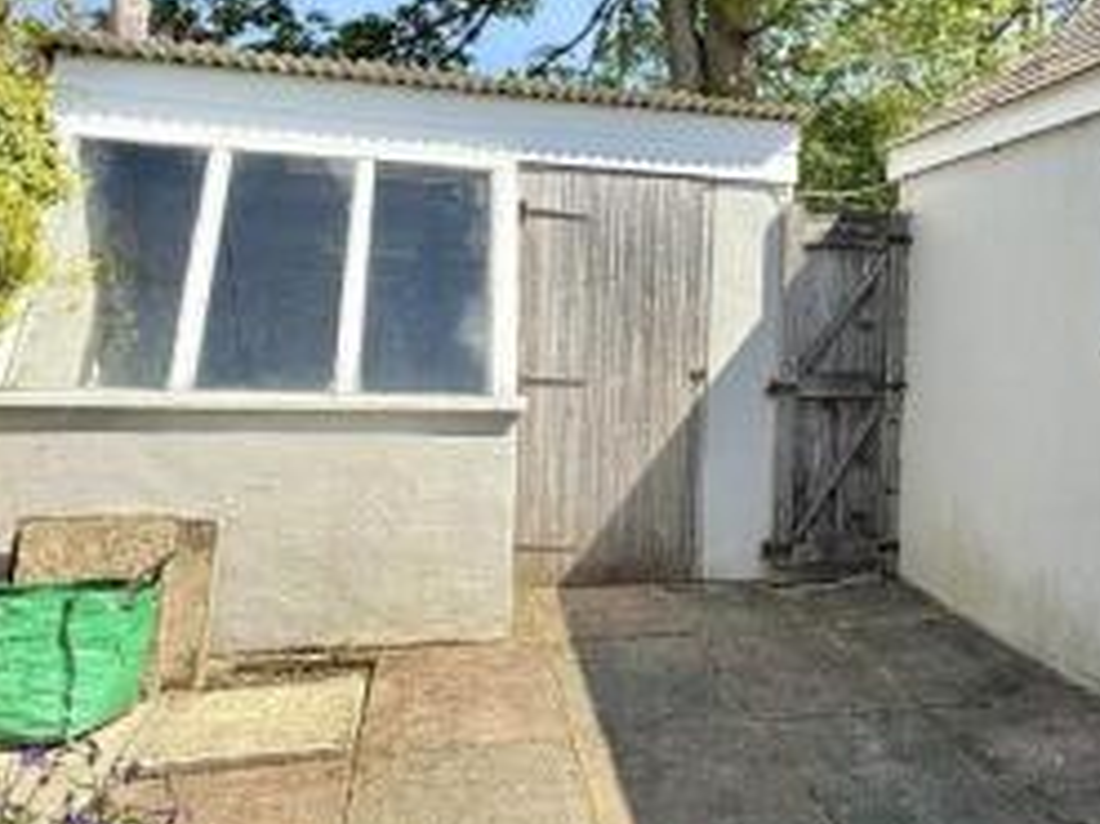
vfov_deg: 42.8
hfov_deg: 53.4
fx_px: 1048
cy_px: 363
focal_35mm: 33
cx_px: 795
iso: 50
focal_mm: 2.22
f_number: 2.2
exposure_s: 1/1145
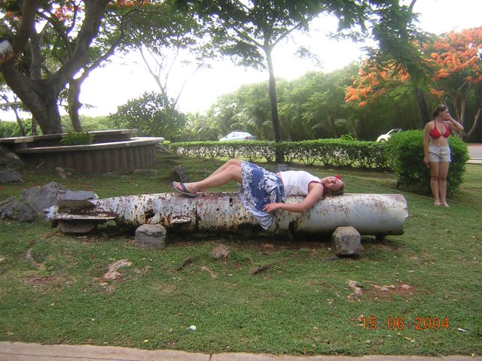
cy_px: 180
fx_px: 501
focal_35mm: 36
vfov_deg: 39.7
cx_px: 241
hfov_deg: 51.4
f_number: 2.6
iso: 100
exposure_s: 1/120
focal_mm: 4.7
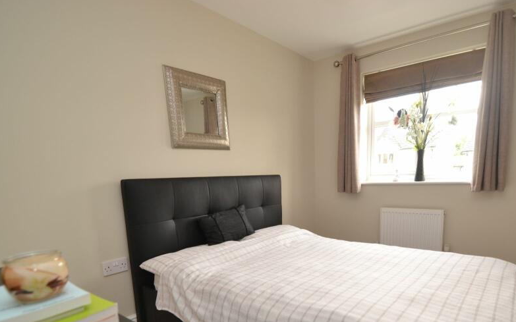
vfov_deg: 57.9
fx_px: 281
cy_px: 223
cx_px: 293
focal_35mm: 20
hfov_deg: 84.6
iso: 400
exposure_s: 1/60
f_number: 4
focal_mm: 10
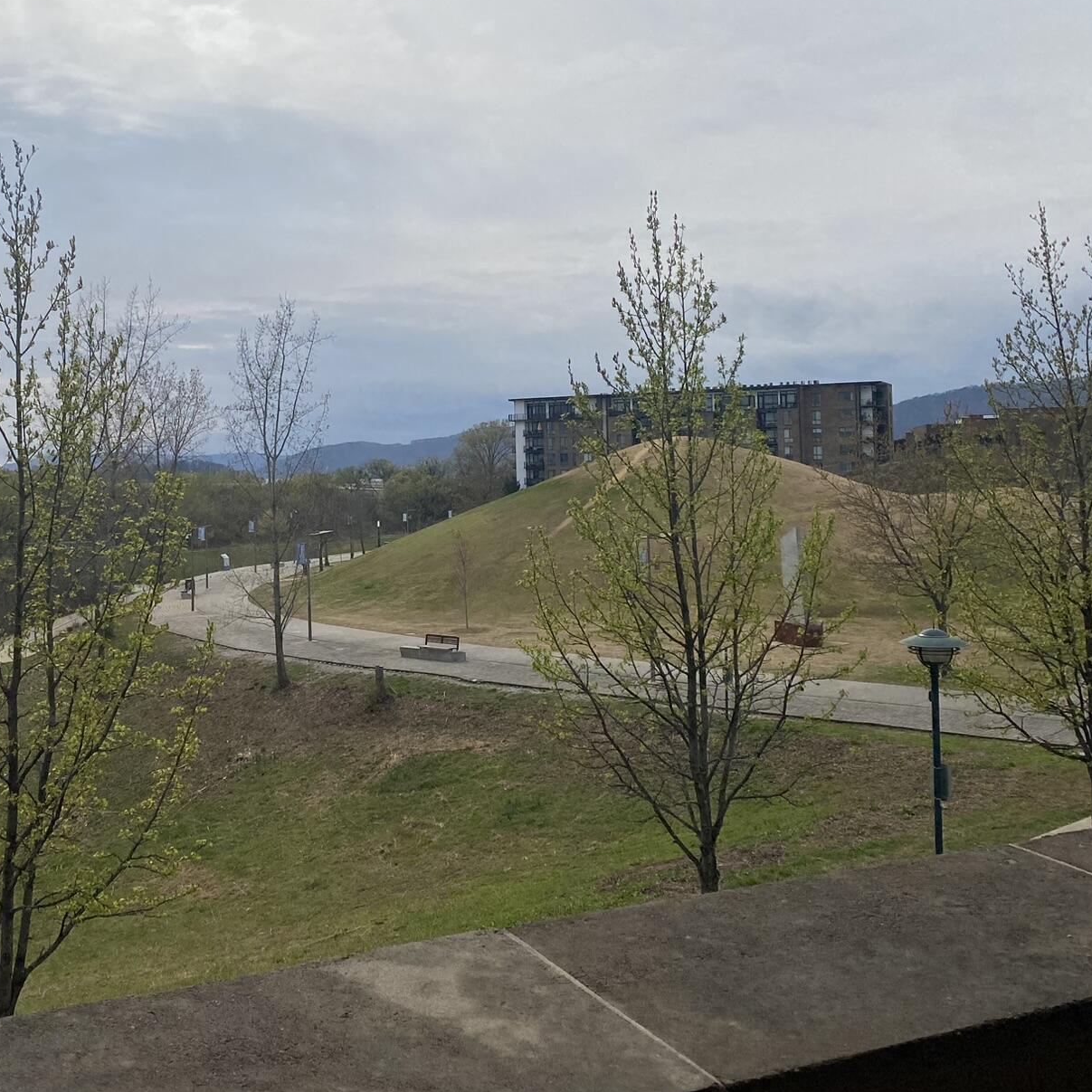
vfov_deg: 42.6
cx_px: 423
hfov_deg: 42.6
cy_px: 421
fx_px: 1392
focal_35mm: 39
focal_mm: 4.25
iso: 32
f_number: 1.8
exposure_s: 1/8850
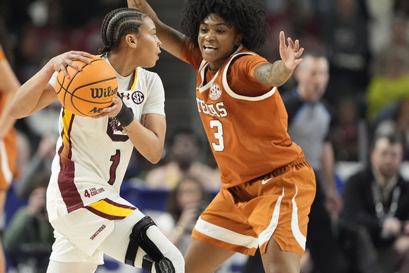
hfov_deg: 4.2
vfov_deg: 2.8
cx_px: 139
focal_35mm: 496
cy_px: 119
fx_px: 5636
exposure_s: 1/2000
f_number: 2.8
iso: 4000
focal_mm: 300
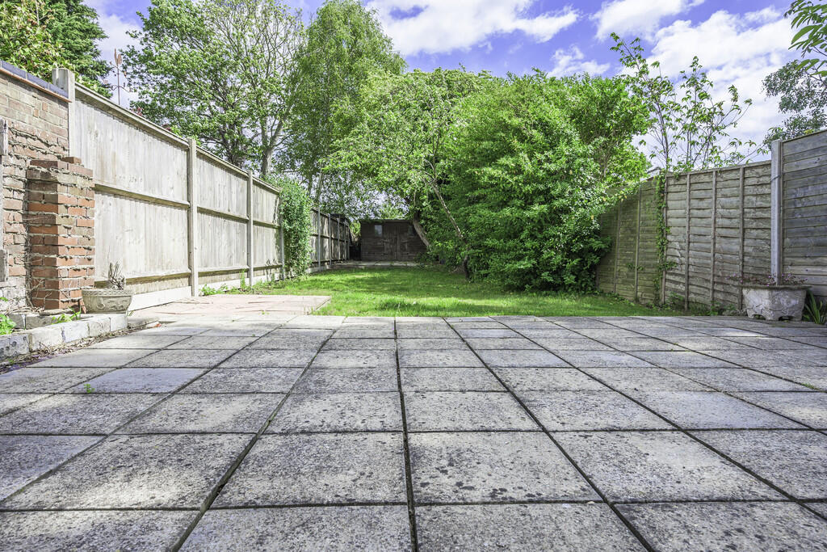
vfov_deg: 60.7
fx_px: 471
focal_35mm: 20
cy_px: 276
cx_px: 414
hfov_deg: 82.6
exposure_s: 1/125
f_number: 9
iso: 100
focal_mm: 20.5
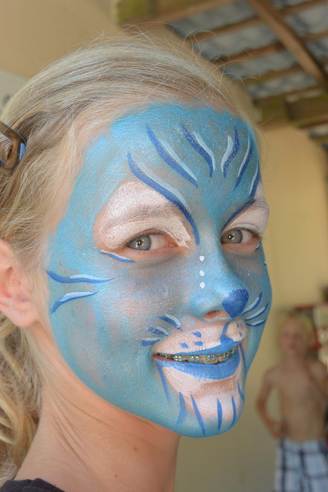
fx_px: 697
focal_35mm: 51
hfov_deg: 26.5
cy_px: 244
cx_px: 163
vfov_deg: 38.9
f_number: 4.5
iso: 320
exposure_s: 1/250
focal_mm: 18.7
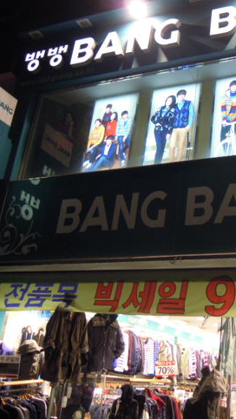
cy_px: 210
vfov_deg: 49.4
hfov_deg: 27.7
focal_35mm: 41
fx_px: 456
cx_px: 222
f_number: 2.7
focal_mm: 5
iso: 220
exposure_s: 1/30
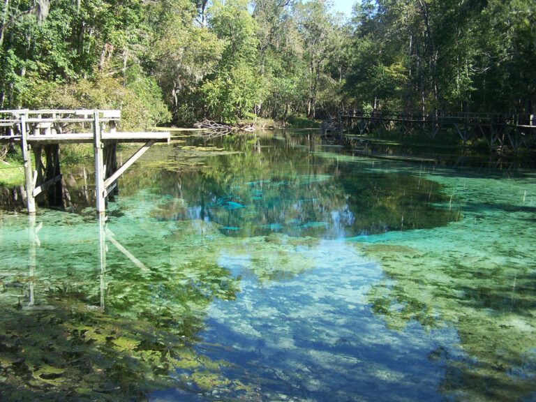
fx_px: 588
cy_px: 201
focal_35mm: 38
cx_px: 268
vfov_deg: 37.7
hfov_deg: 49.0
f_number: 2.8
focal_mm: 6.3
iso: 80
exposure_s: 1/350
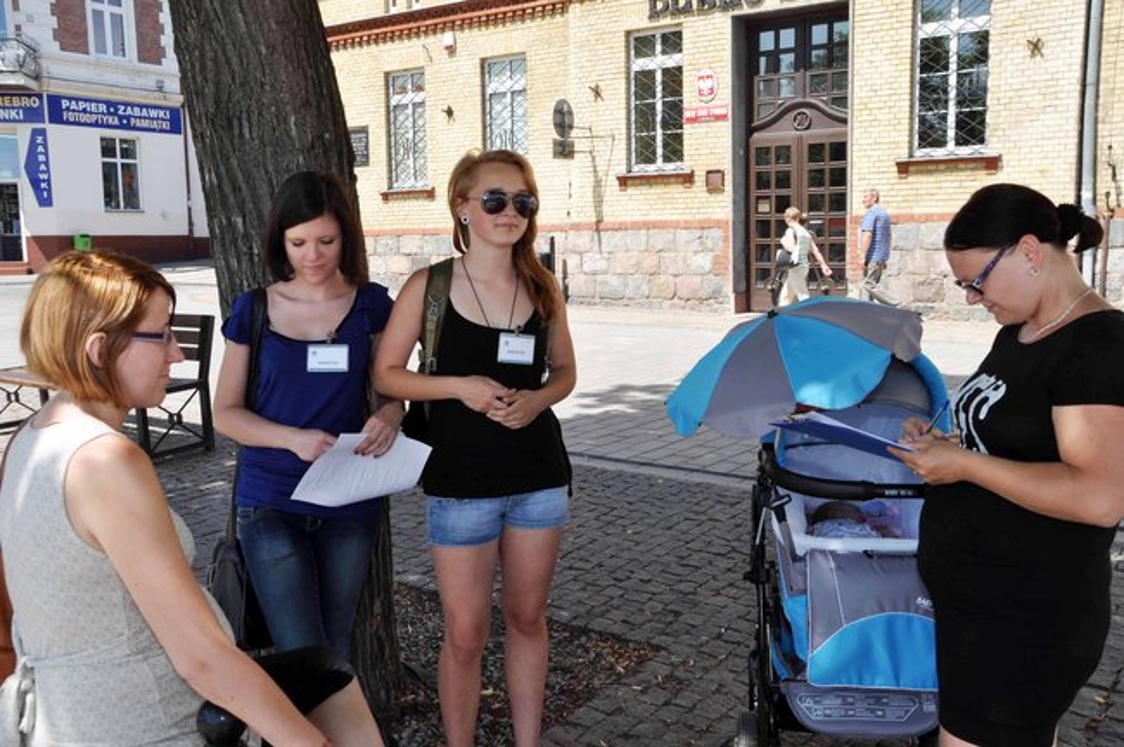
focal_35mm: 33
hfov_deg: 57.3
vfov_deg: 39.9
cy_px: 374
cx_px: 562
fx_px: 1029
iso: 250
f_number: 14
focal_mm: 22
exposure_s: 1/200
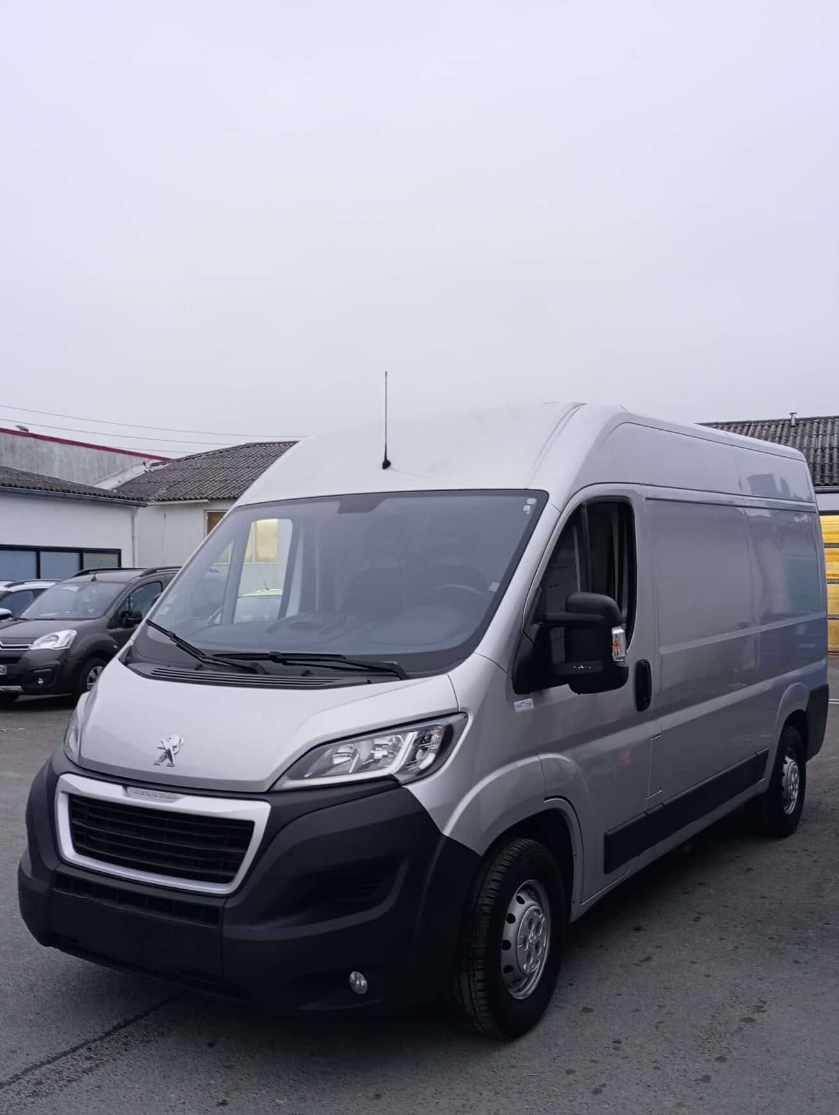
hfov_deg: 43.0
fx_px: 1064
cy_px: 609
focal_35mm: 33
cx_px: 407
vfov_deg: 55.2
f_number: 1.8
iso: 642
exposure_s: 1/33.3
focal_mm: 4.27
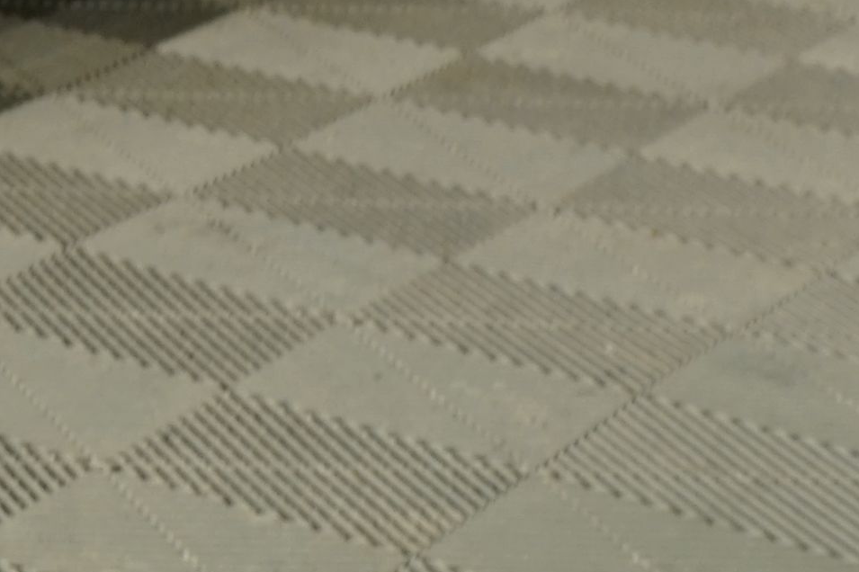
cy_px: -638
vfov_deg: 7.4
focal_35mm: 176
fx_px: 4198
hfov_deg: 9.5
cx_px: -1577
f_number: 4.5
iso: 250
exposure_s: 1/13
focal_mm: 28
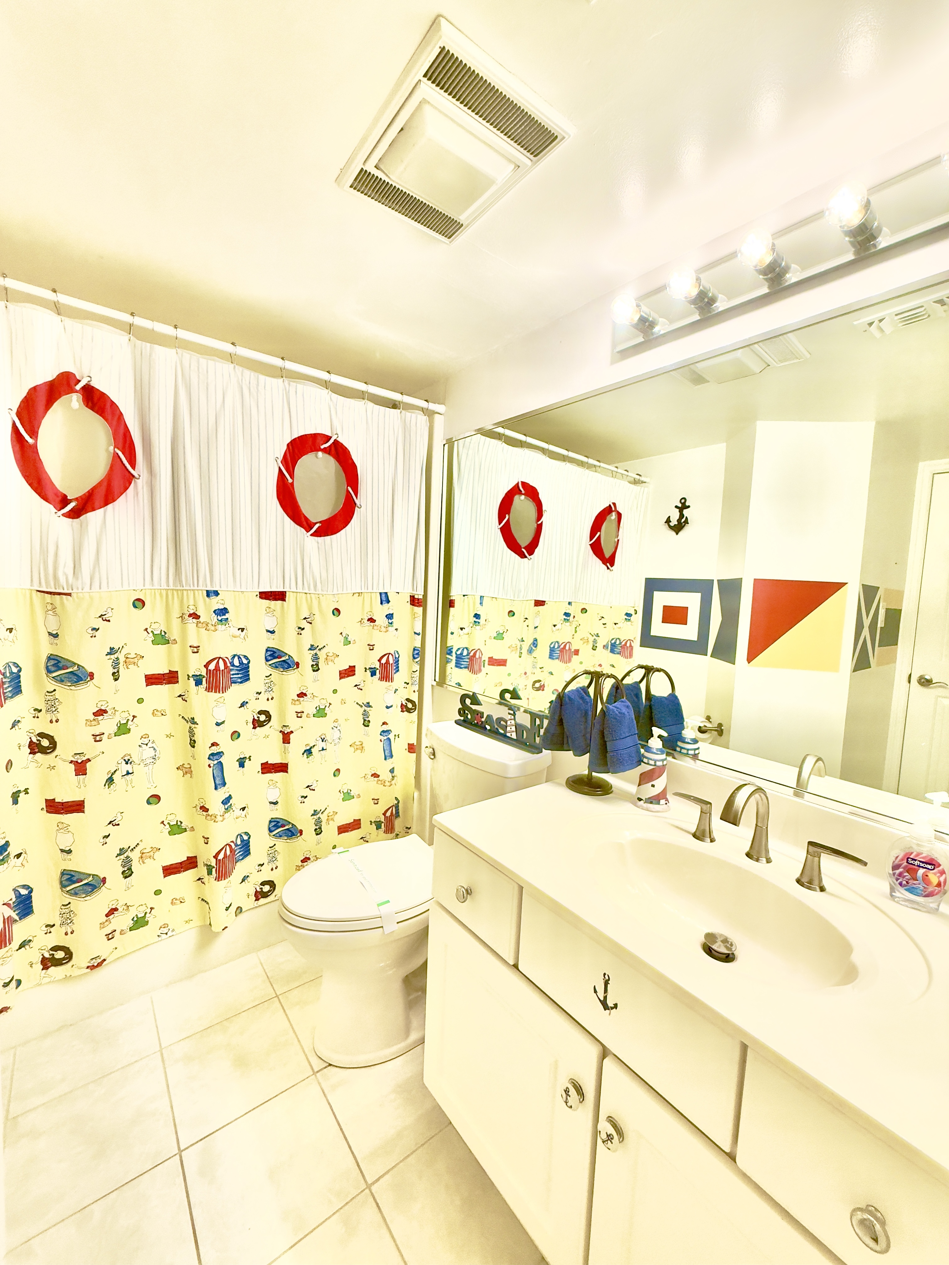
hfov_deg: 85.7
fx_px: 512
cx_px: 474
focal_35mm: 14
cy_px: 632
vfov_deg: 102.1
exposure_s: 1/120
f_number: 2.2
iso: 125
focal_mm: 2.22
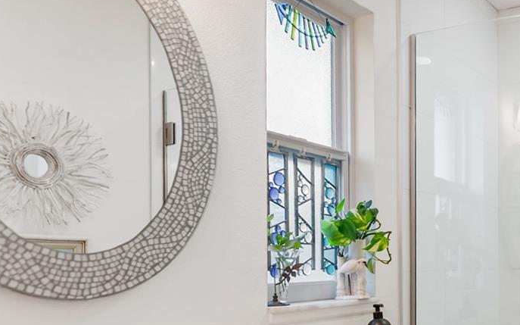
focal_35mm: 38
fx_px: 538
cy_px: 302
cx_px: 525
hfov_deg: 43.8
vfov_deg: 31.7
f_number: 2.8
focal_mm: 16
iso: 250
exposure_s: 1/125
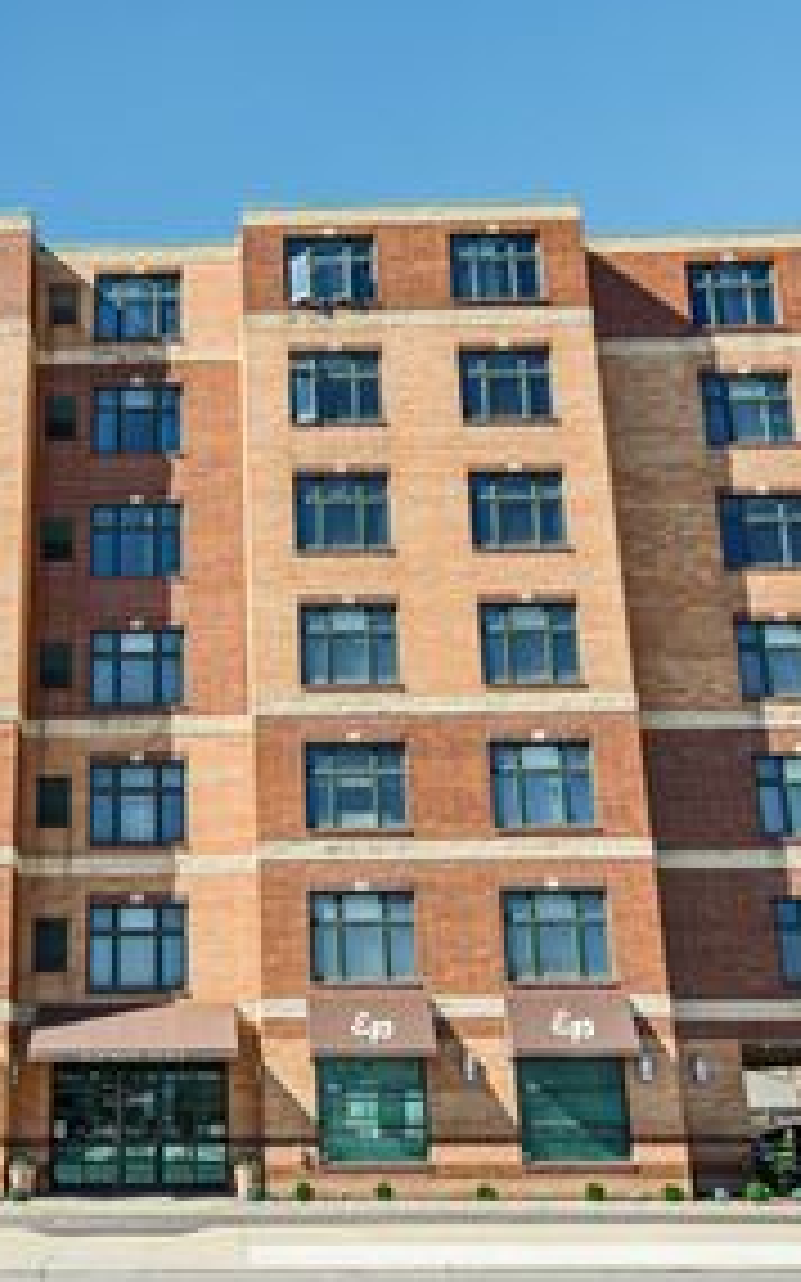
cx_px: 135
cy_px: 713
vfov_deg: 55.3
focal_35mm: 35
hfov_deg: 35.0
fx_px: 1219
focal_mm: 13
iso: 400
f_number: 8
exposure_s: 1/800
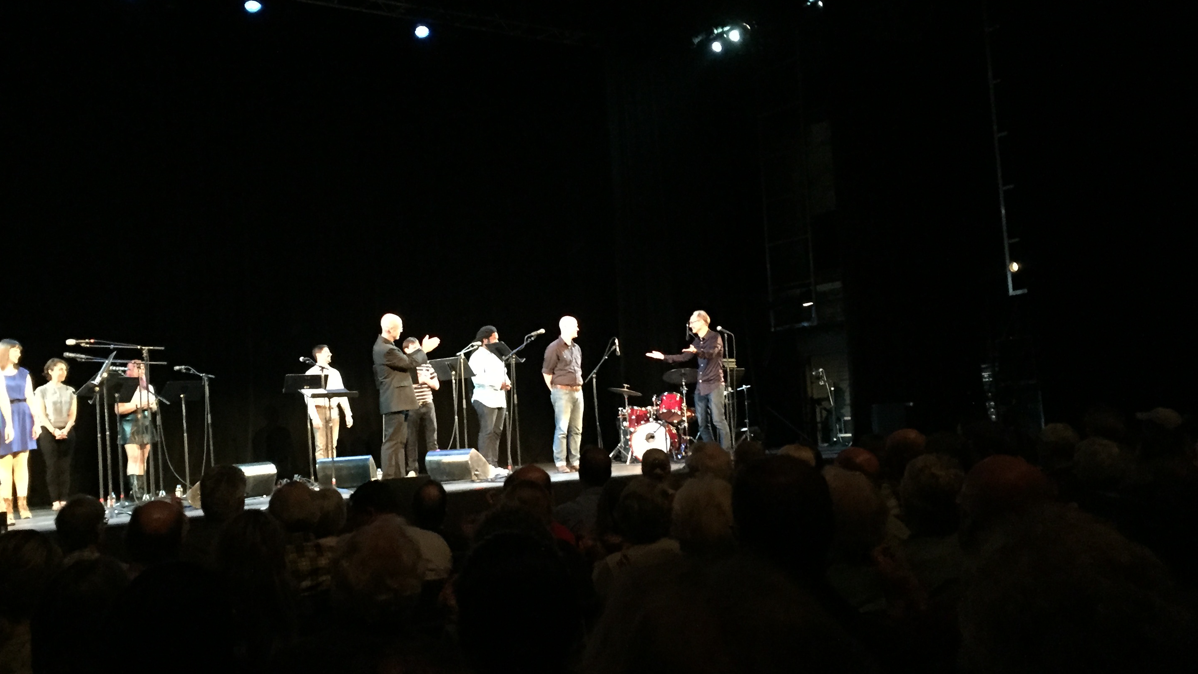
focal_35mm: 36
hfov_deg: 55.1
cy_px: 379
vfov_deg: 32.8
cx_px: 521
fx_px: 1143
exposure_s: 1/15
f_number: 2.2
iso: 500
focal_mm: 4.15
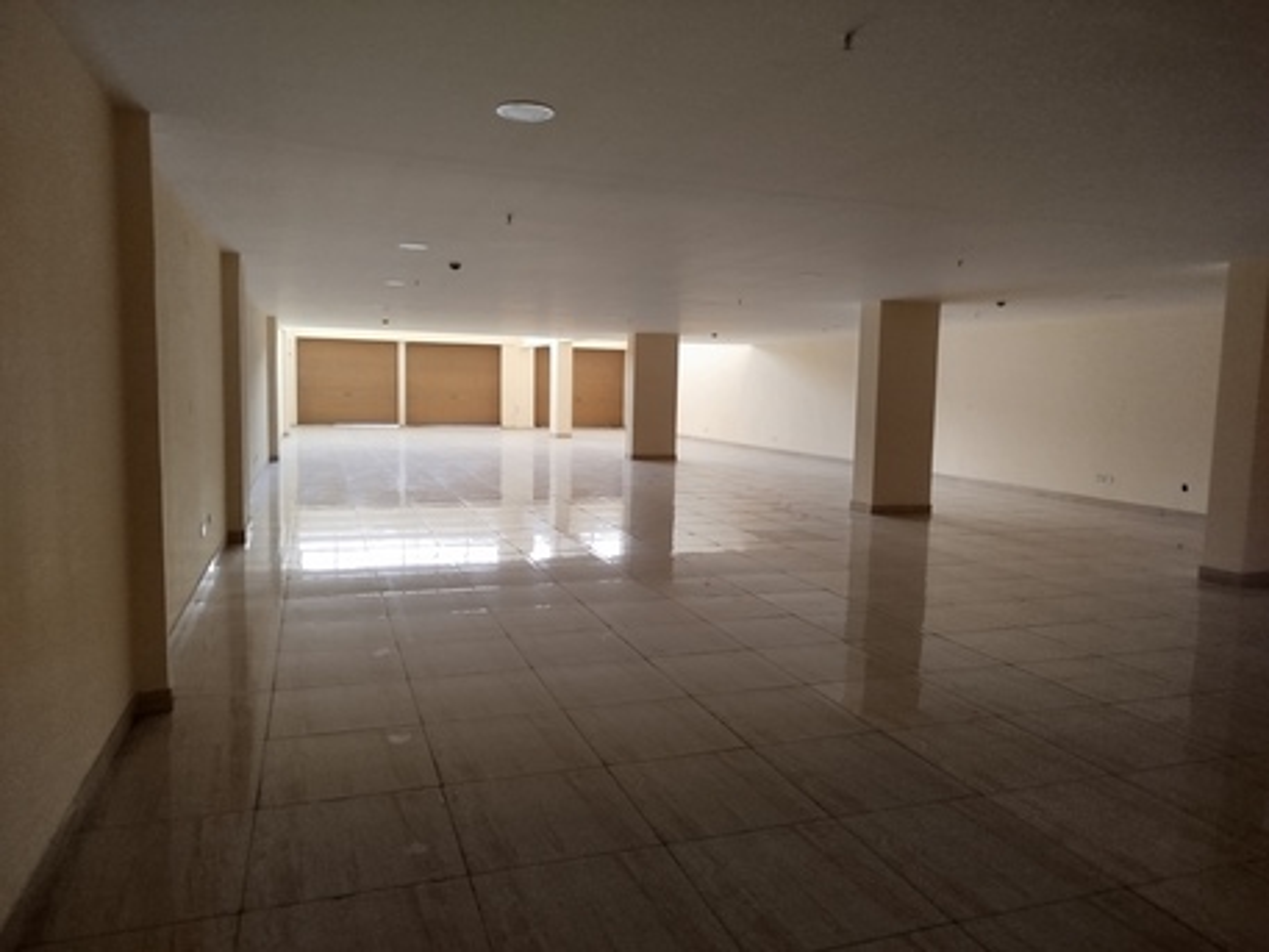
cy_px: 476
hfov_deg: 71.6
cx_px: 634
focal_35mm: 24
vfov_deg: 56.8
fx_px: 880
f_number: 1.7
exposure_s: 1/33
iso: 200
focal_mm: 5.31
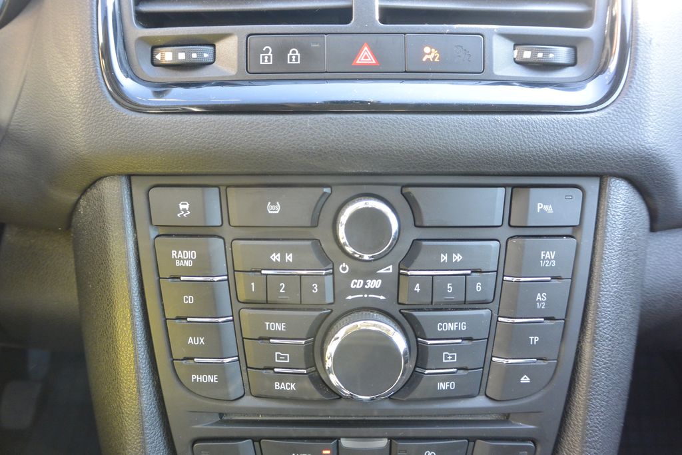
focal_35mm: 27
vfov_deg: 47.9
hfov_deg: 67.4
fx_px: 512
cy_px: 228
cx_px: 341
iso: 400
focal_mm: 10
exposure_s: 1/60
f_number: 3.5
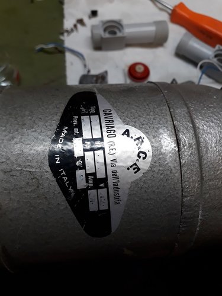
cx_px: 111
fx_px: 231
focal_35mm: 27
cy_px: 148
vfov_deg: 65.3
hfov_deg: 51.4
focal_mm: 3.6
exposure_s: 1/33
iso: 64
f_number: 1.9
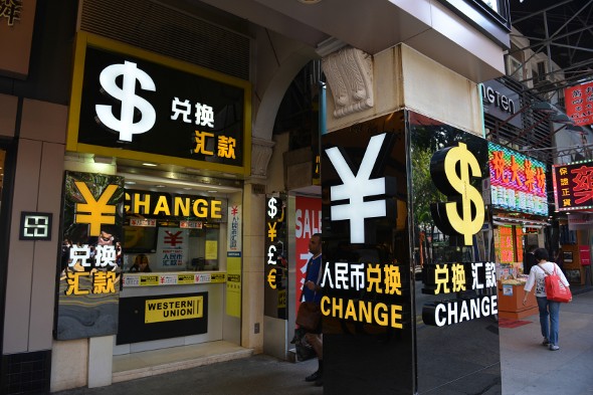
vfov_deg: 53.1
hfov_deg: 73.8
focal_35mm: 24
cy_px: 198
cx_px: 296
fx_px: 395
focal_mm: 24
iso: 100
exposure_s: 1/125
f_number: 4
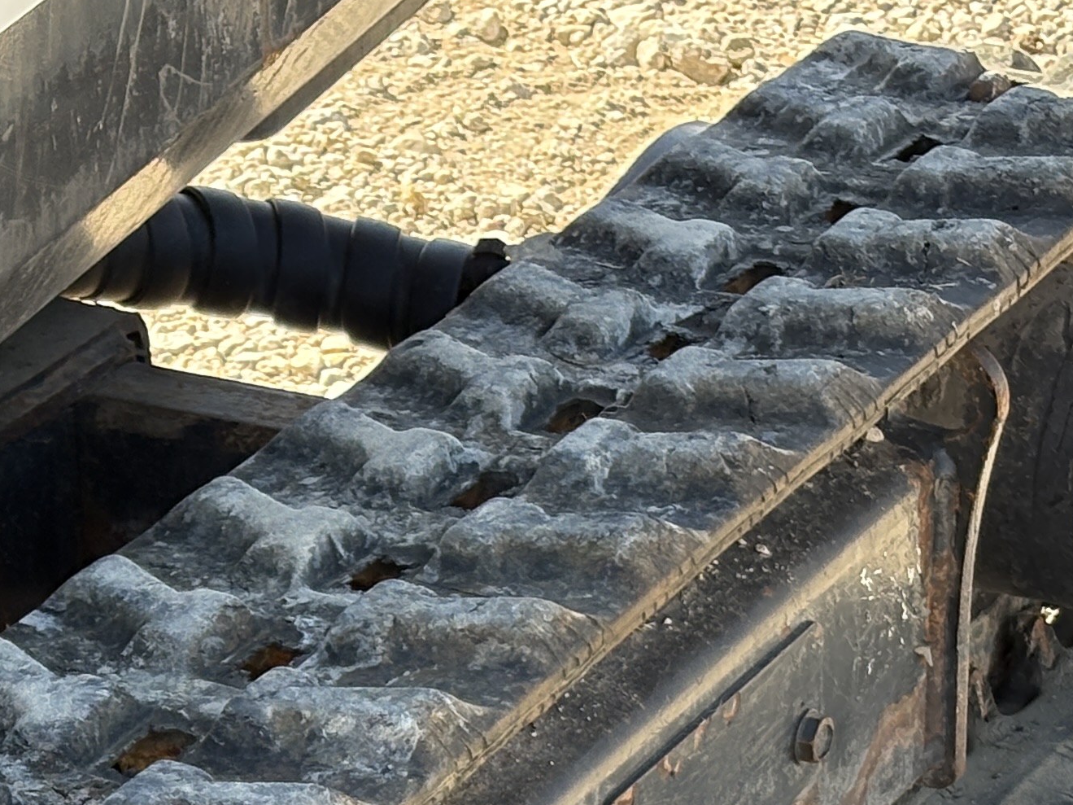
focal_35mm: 159
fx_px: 4928
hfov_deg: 12.4
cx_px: 181
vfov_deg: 9.1
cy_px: 1171
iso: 50
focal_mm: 5.96
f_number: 1.6
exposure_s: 1/475
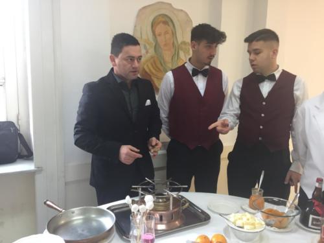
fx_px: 271
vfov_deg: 48.2
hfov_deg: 61.7
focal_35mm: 29
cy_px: 122
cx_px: 162
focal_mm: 4.15
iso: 100
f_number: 2.2
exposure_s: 1/33
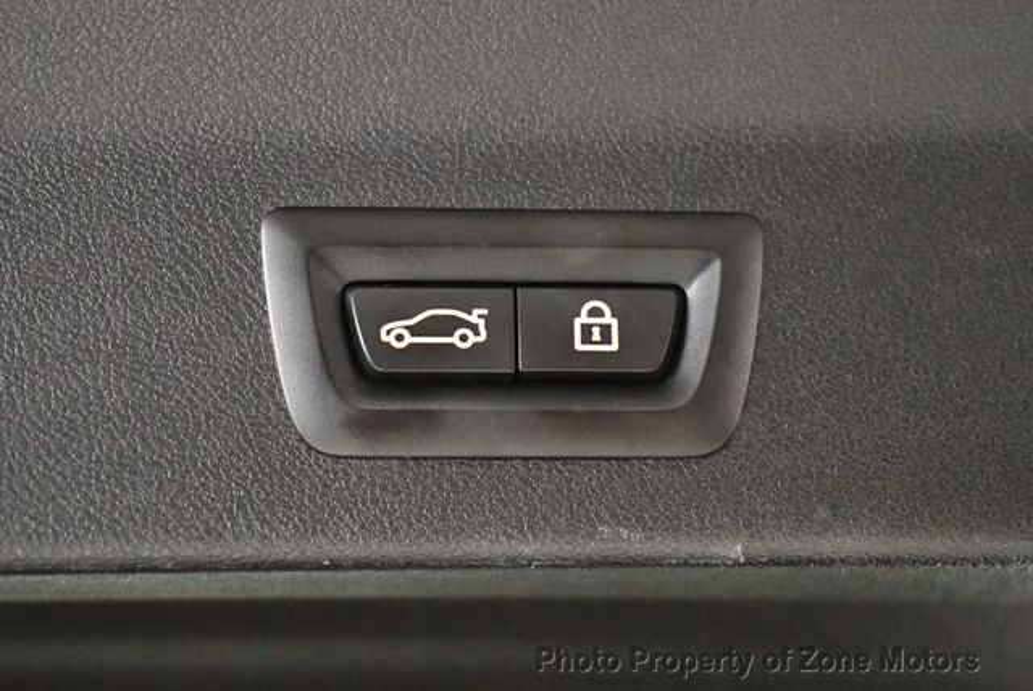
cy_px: 346
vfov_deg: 22.0
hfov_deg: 32.4
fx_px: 1781
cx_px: 516
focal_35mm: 62
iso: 12800
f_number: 4.2
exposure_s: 1/60
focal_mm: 31
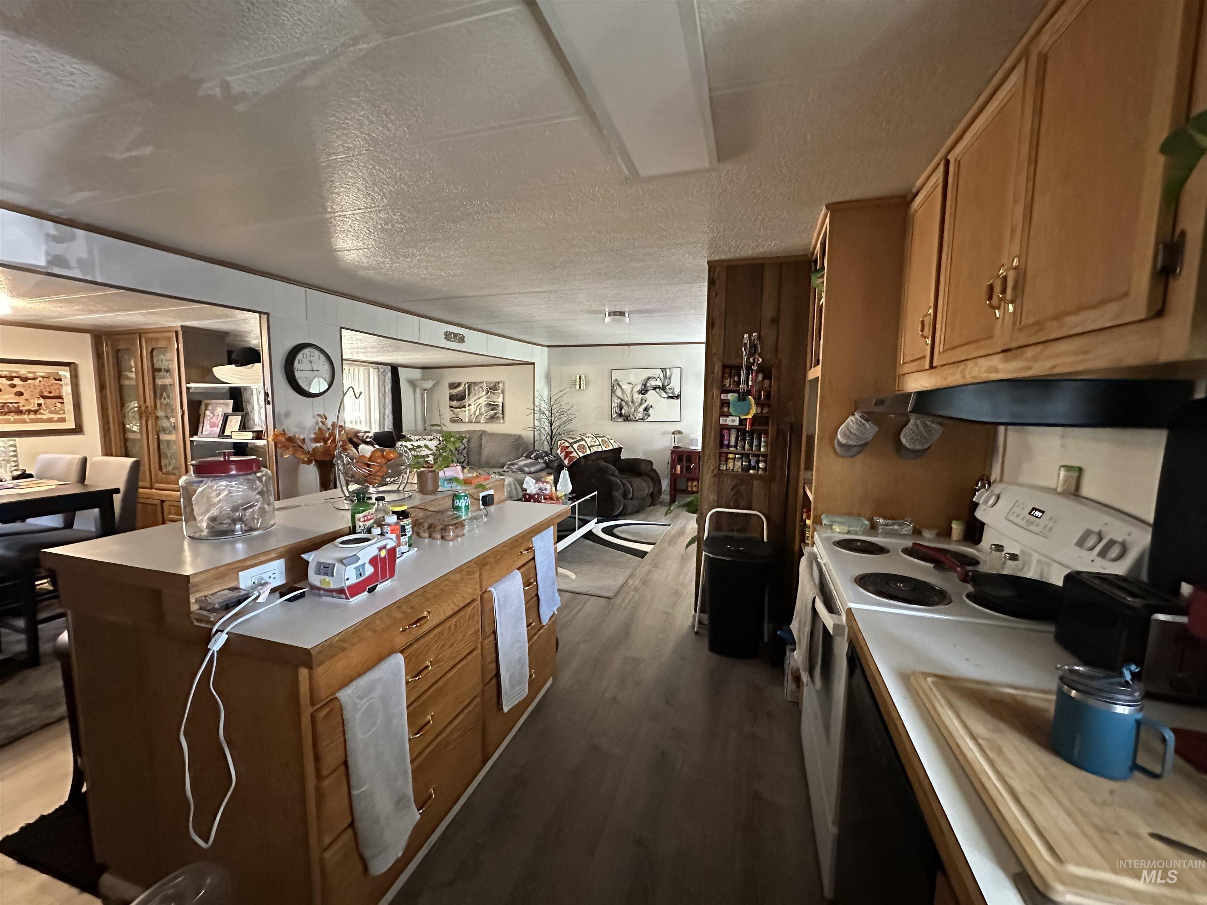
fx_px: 488
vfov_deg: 85.7
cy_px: 452
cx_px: 604
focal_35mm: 14
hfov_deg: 102.1
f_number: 2.2
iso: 1250
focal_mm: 2.22
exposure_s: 1/60
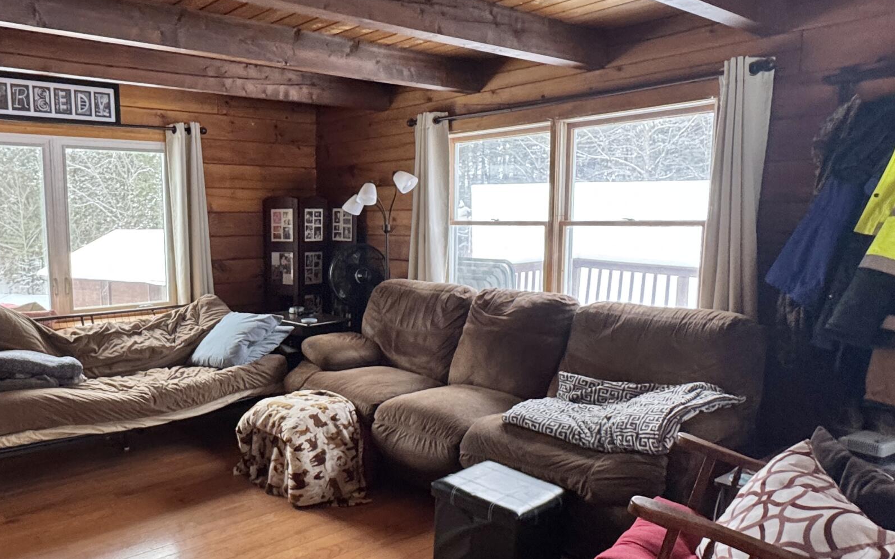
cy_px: 303
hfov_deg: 64.5
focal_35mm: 28
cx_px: 290
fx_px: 683
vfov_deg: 44.5
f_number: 2.2
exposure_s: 1/120
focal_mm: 2.22
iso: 320
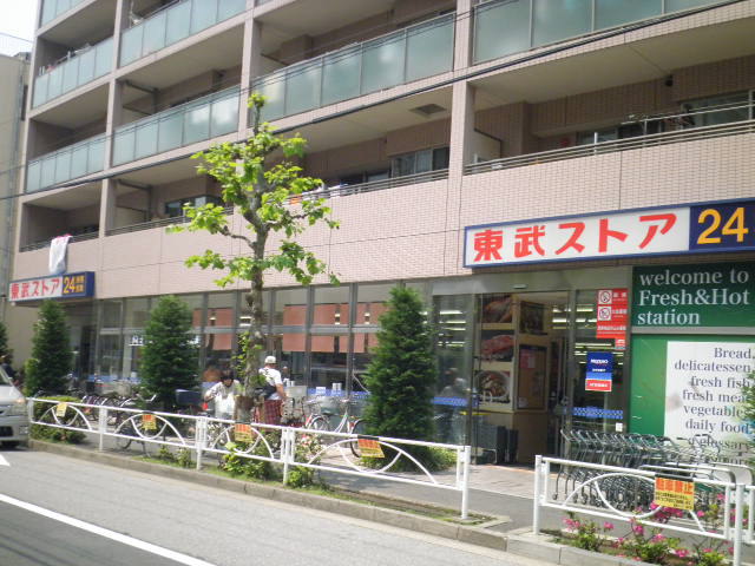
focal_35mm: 36
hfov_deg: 51.4
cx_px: 378
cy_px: 283
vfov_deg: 39.7
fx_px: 785
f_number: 8.8
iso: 400
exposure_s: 1/250
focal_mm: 6.4
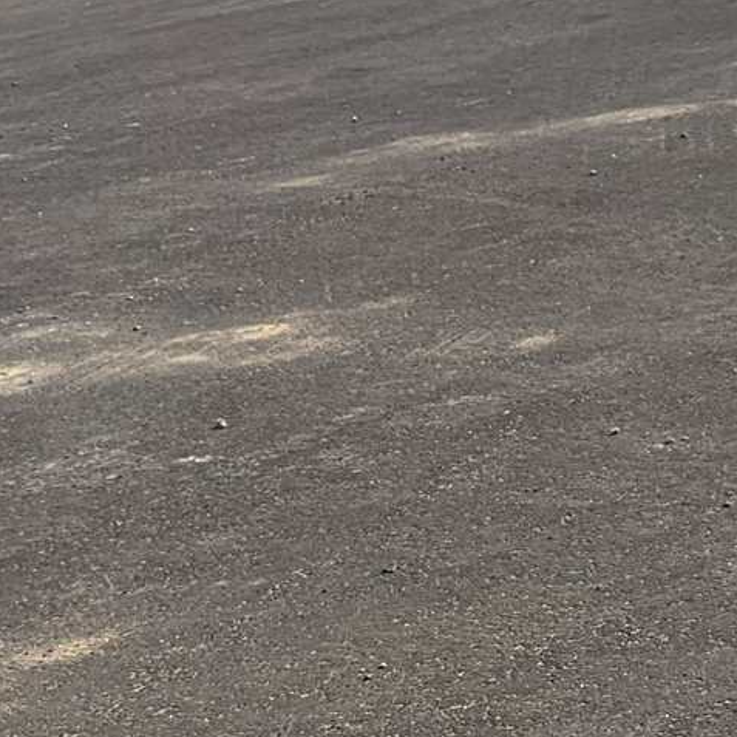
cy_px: -598
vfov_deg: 11.0
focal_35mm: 148
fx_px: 3565
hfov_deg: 9.9
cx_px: 1925
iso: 50
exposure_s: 1/7813
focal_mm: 5.96
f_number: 1.6
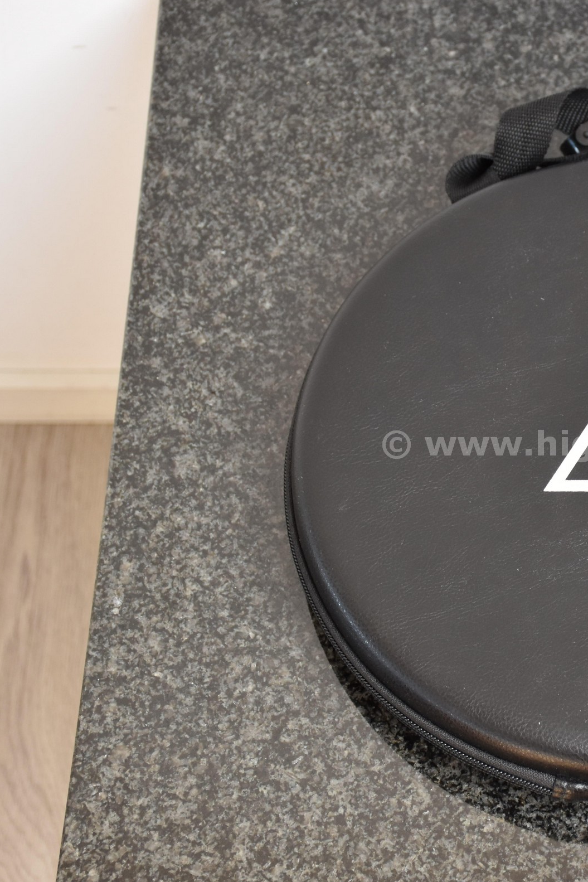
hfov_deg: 14.7
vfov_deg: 22.4
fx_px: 2229
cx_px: 610
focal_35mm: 91
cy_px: 442
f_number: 4.5
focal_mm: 40
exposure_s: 1/60
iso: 560
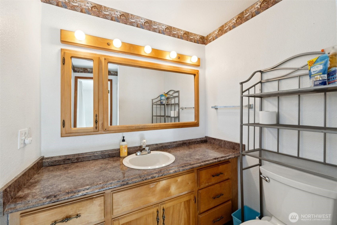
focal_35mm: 15
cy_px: 112
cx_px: 168
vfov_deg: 77.3
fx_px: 140
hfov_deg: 100.4
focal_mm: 10
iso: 250
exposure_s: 1/6
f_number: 9
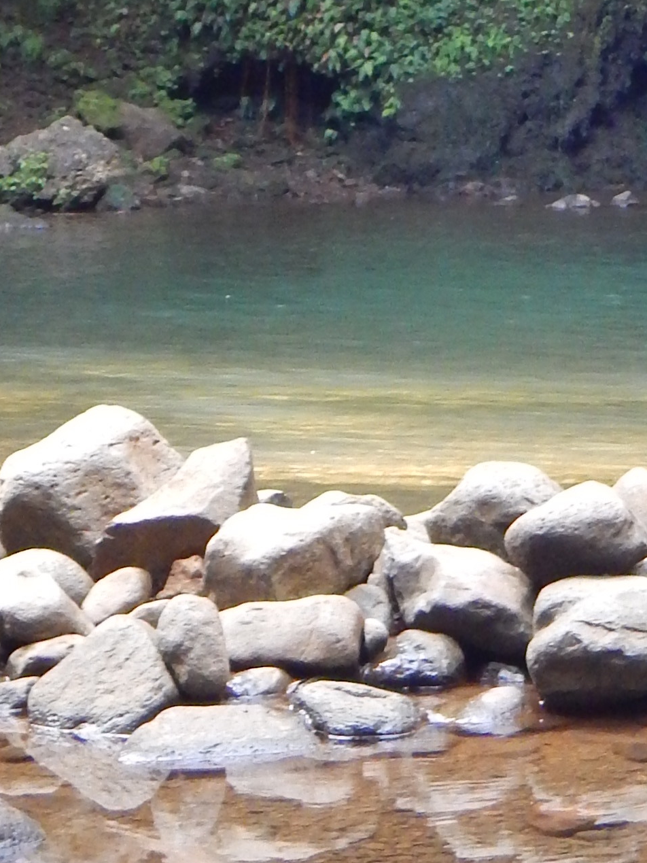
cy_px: -503
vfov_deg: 13.3
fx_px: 3439
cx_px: 879
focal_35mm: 138
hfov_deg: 10.5
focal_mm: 6.8
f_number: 3.4
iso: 400
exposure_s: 1/30
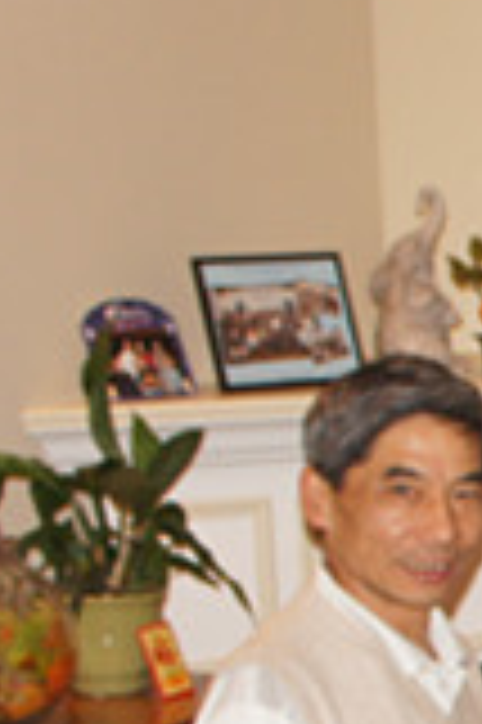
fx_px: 2918
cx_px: 1451
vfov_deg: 13.7
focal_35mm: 145
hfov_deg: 8.1
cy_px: 913
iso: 200
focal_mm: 20
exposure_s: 1/60
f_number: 4
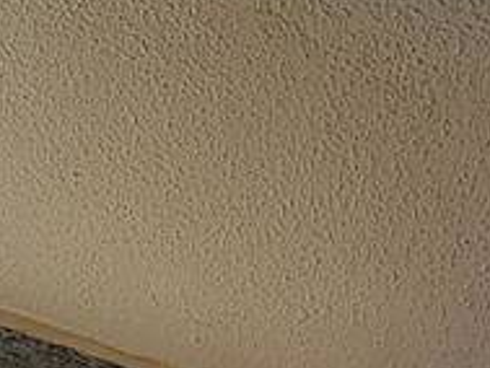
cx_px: 78
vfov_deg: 14.9
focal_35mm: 99
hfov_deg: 19.6
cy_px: 130
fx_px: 1402
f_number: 2.2
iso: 50
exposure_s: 1/288
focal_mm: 1.74
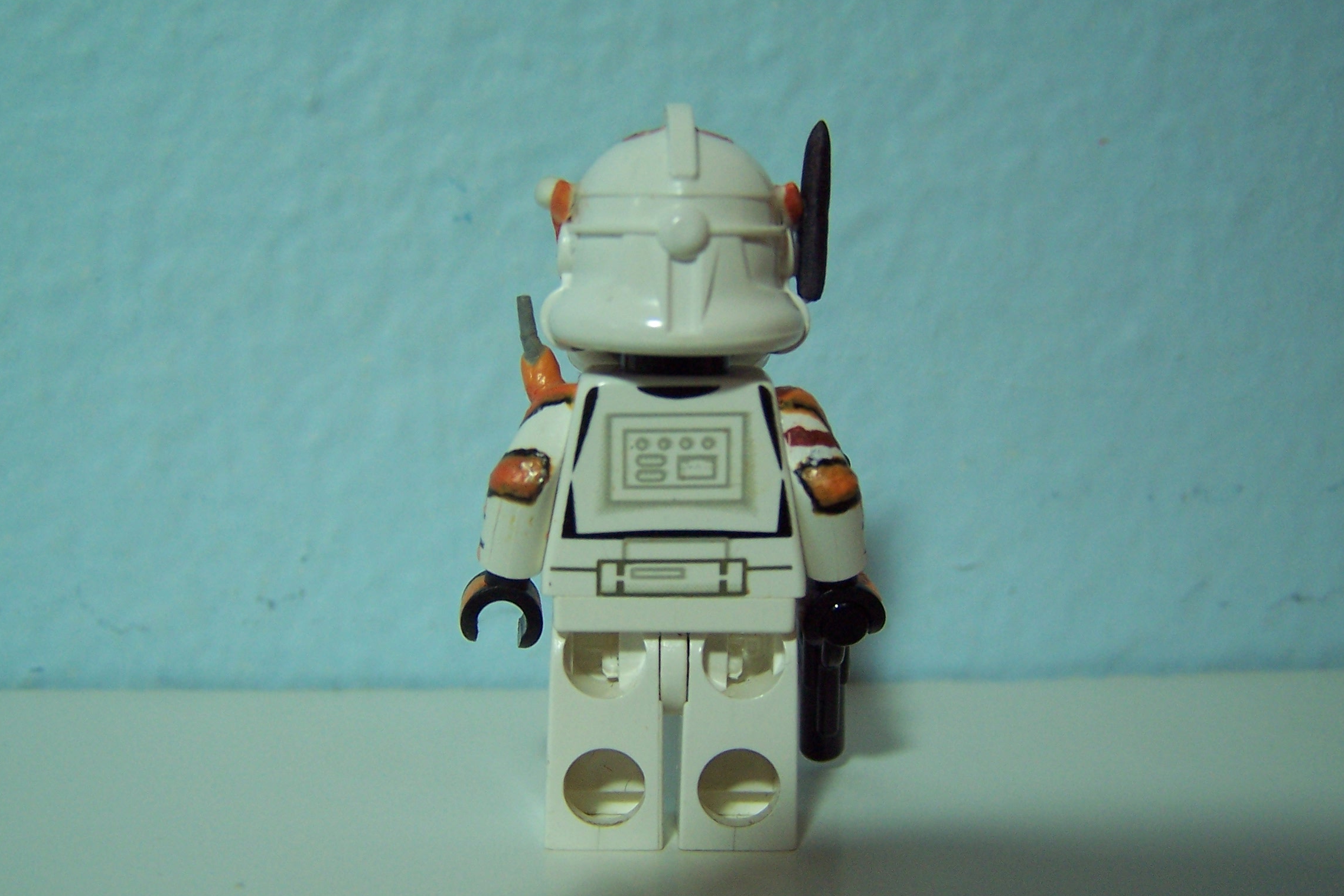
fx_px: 1493
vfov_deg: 33.4
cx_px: 669
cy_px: 449
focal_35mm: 40
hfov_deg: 48.5
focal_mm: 6.3
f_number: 2.8
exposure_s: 1/30
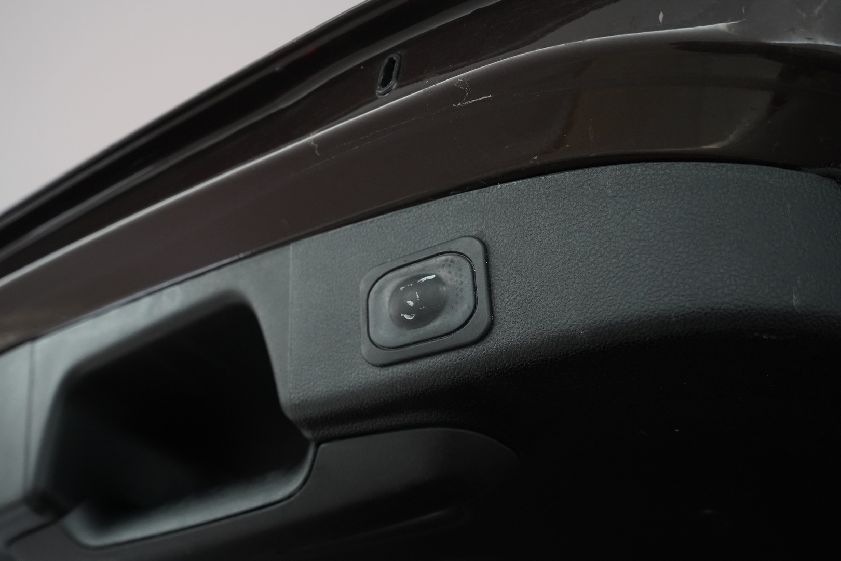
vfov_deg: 41.1
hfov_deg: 58.7
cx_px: 420
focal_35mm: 32
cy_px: 280
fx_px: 747
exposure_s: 1/60
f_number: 8
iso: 4000
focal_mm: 32
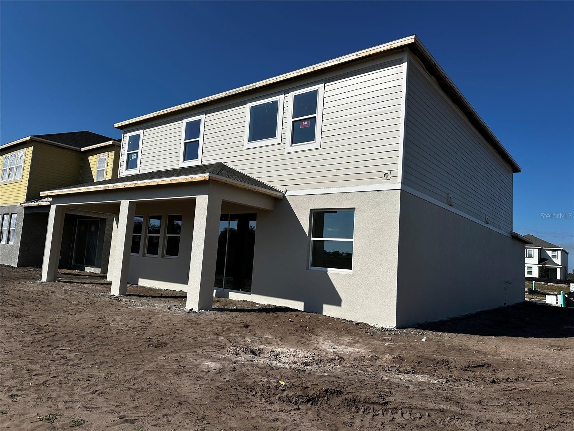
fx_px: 398
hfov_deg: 71.6
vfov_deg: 56.8
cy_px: 216
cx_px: 287
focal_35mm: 24
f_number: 1.78
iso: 80
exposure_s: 1/9709
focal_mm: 6.86
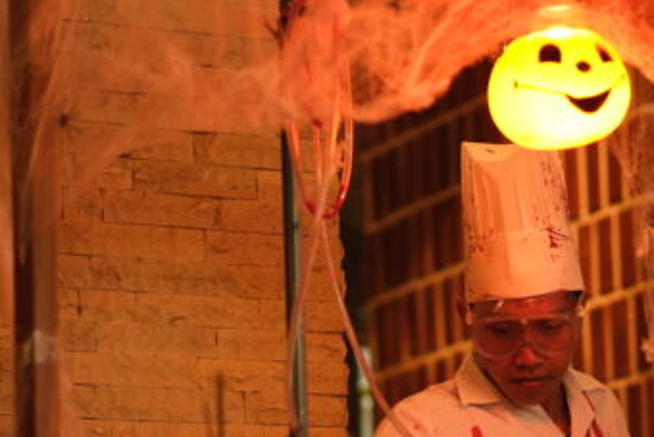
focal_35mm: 158
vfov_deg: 8.7
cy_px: 363
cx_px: 581
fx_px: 2871
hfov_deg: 12.9
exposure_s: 1/125
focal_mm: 56
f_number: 1.8
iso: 400
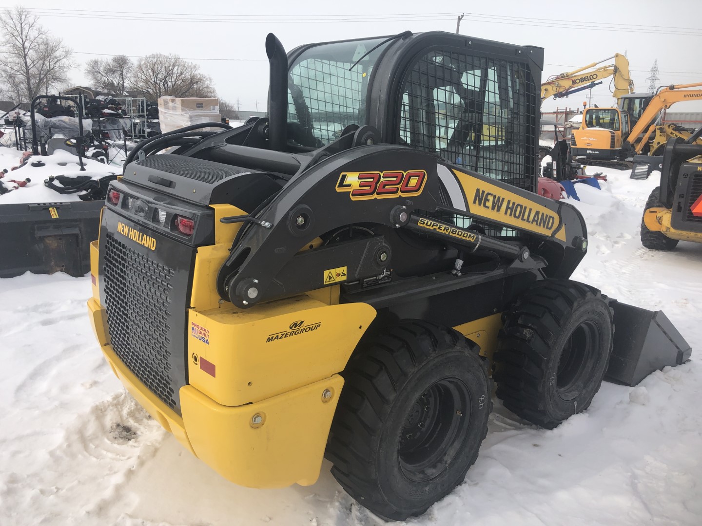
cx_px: 351
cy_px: 263
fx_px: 568
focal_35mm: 28
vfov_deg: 49.7
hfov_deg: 63.4
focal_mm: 3.99
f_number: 1.8
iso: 25
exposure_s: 1/2825
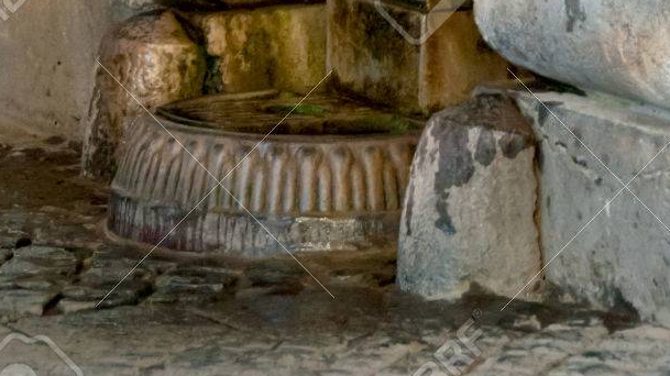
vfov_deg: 3.8
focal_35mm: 319
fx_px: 5667
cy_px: -223
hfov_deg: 6.8
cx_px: 386
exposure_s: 1/100
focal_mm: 95
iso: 800
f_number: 5.3
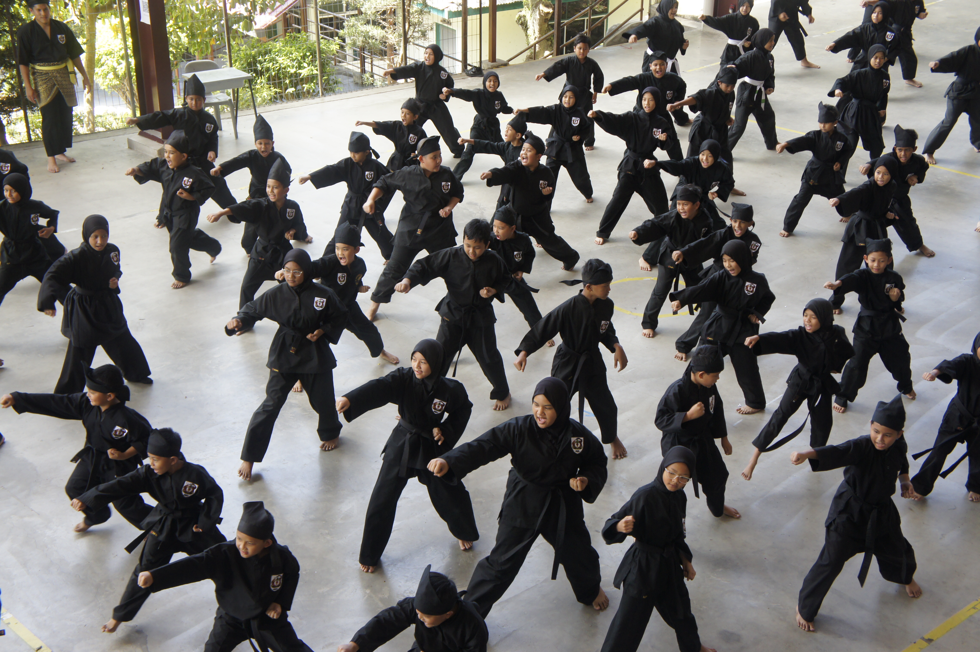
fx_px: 1428
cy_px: 326
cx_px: 490
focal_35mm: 52
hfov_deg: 37.9
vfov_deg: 25.7
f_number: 5
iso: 640
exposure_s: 1/250
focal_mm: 35
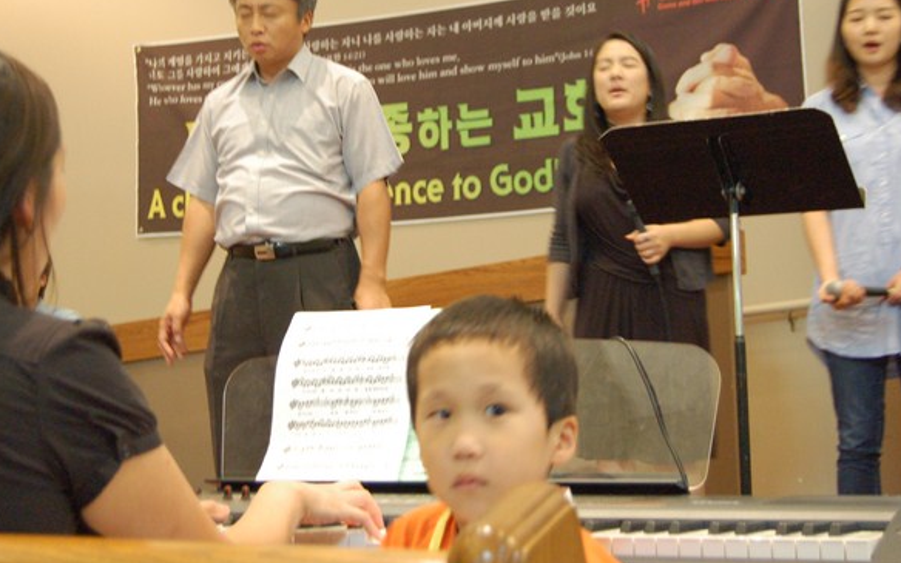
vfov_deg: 19.3
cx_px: 313
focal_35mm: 67
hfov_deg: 30.4
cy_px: 167
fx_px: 1645
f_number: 4.5
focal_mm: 32
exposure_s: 1/10
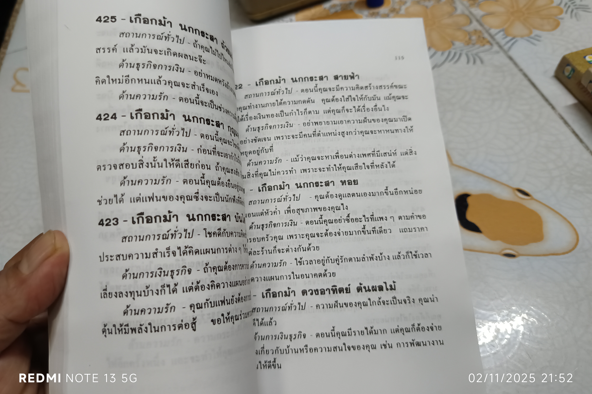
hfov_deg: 71.5
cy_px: 179
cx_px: 296
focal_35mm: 25
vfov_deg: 51.2
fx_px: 411
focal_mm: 5.31
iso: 1117
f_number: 1.7
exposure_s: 1/50
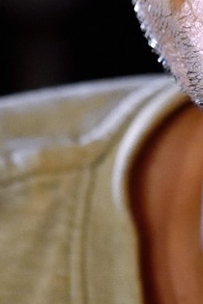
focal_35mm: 355
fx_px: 3002
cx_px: 419
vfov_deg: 5.8
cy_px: -98
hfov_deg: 3.8
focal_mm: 70
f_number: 4.5
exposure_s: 1/50
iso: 3200
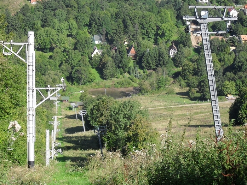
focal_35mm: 102
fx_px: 728
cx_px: 134
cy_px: 100
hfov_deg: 19.3
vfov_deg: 14.5
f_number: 5.5
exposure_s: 1/250
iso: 100
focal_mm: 15.7
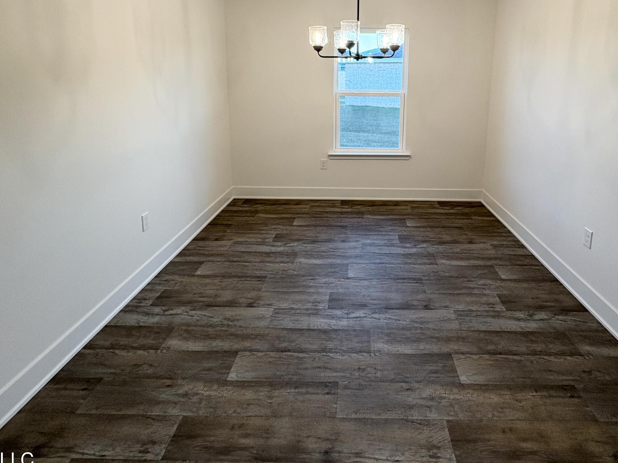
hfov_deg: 78.5
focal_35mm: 21
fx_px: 375
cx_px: 355
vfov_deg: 61.5
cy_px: 144
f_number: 2.2
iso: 200
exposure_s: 1/120
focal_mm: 2.22
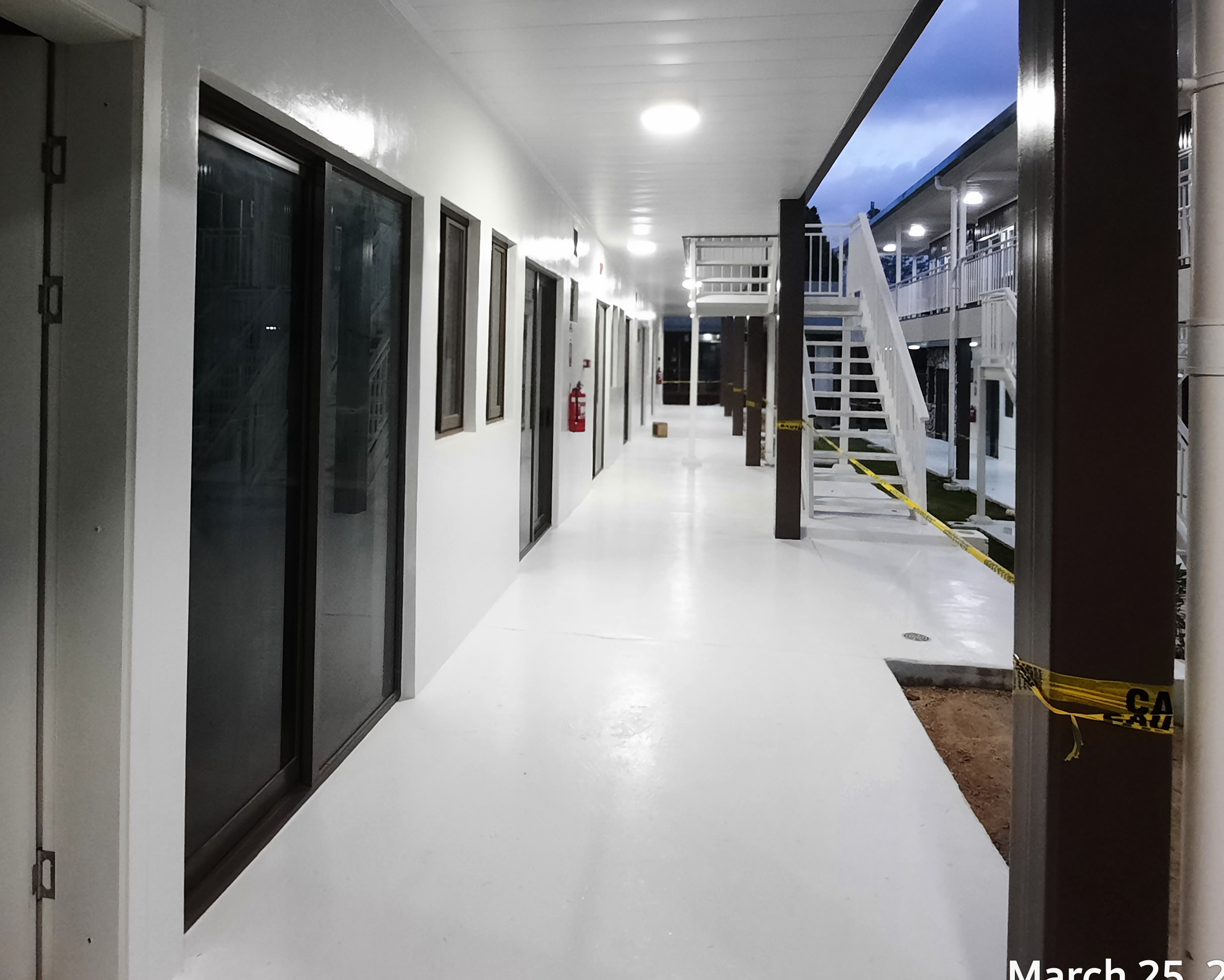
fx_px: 761
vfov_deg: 64.2
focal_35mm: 21
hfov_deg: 77.4
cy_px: 346
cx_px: 549
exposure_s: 1/24
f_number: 2.2
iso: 320
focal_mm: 1.74
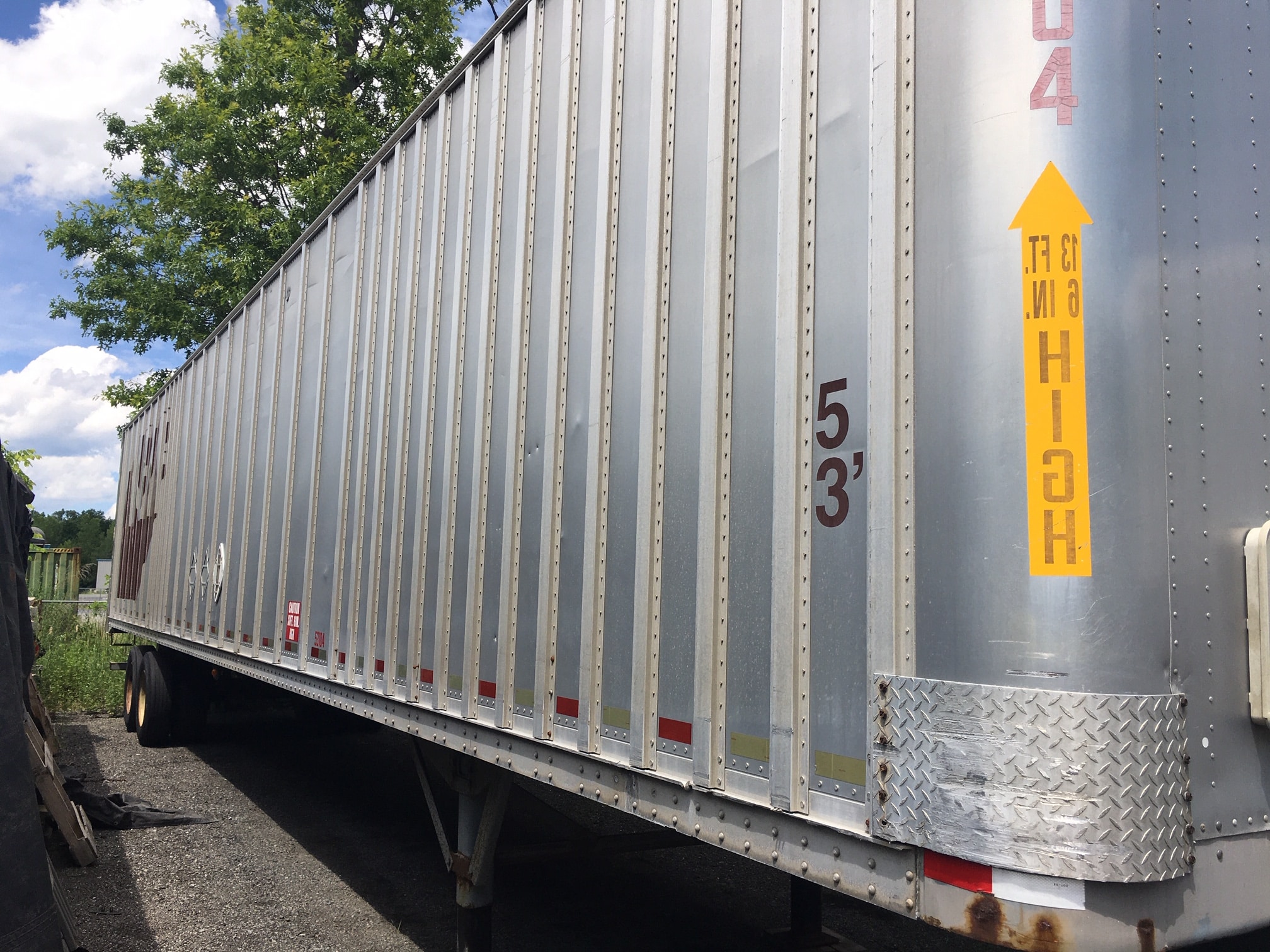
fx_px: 1064
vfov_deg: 48.2
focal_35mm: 29
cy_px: 476
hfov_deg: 61.7
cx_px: 635
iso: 25
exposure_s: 1/1326
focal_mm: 4.15
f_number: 2.2
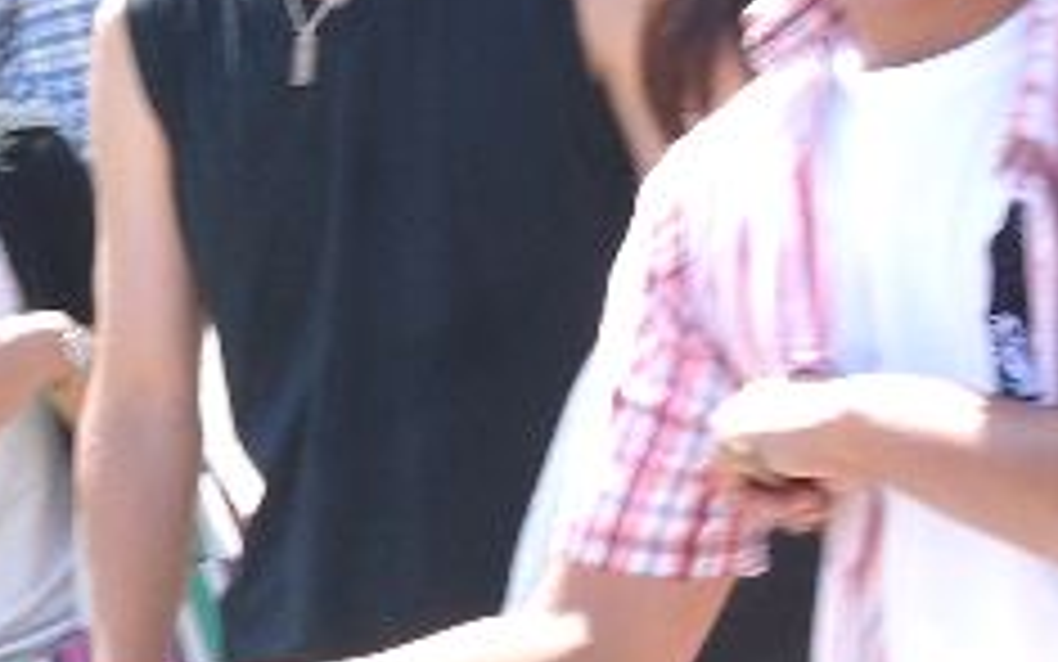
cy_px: 432
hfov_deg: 8.3
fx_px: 7239
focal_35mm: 251
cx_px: 18
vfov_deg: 5.2
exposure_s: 1/125
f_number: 3.7
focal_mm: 14.4
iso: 50
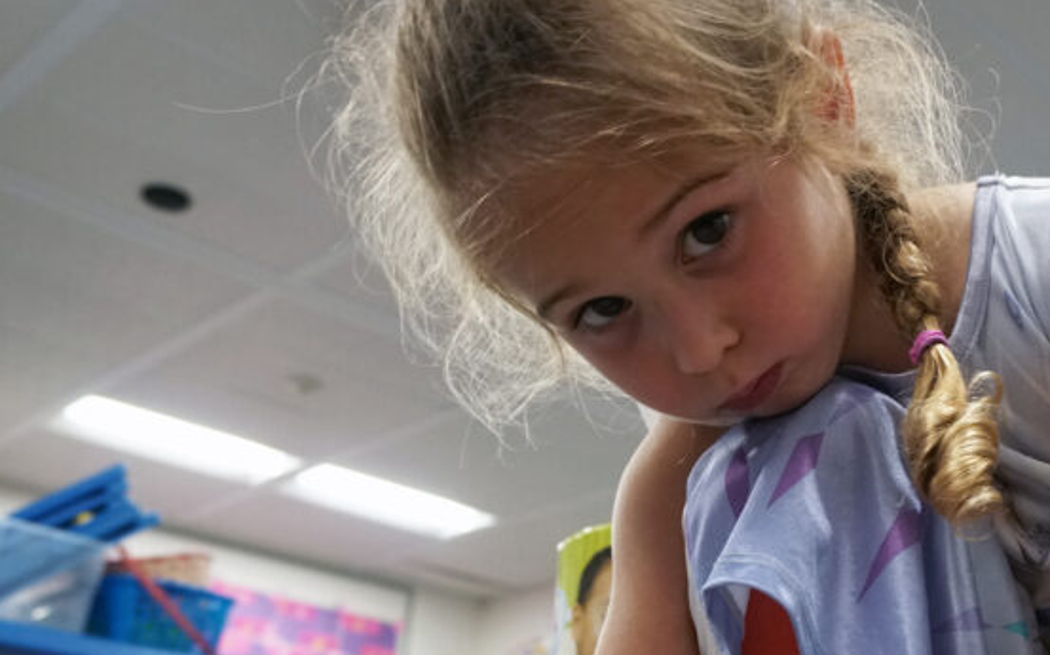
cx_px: 775
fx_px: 1459
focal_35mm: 51
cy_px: 586
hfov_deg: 38.7
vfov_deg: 24.6
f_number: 4
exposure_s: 1/160
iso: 1600
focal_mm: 18
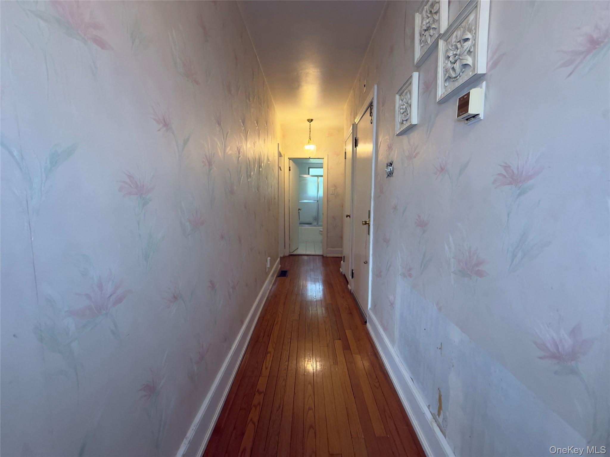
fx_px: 247
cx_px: 305
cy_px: 228
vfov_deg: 85.7
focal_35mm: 14
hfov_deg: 102.1
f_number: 2.2
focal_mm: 2.22
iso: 320
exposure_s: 1/120
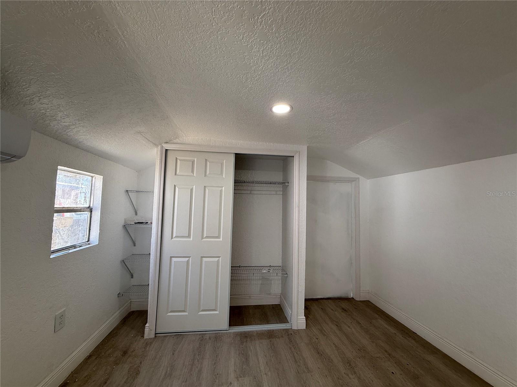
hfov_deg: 102.1
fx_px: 209
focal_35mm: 14
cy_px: 194
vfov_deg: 85.7
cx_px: 258
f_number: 2.2
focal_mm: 2.22
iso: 100
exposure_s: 1/120
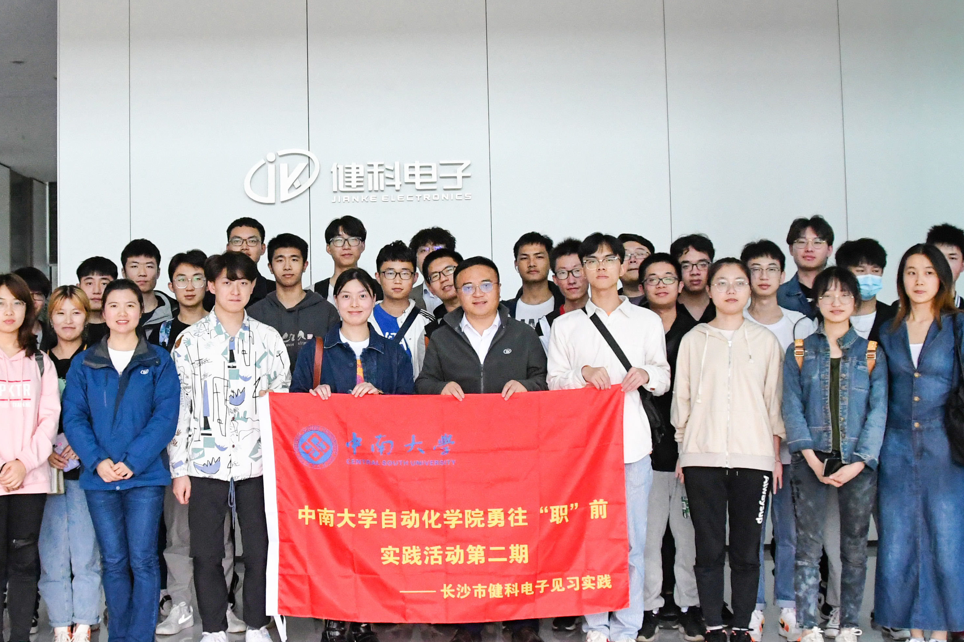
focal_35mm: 51
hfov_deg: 38.7
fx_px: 1365
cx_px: 389
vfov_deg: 26.5
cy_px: 274
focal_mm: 18
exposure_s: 1/2500
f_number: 4.5
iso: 4000
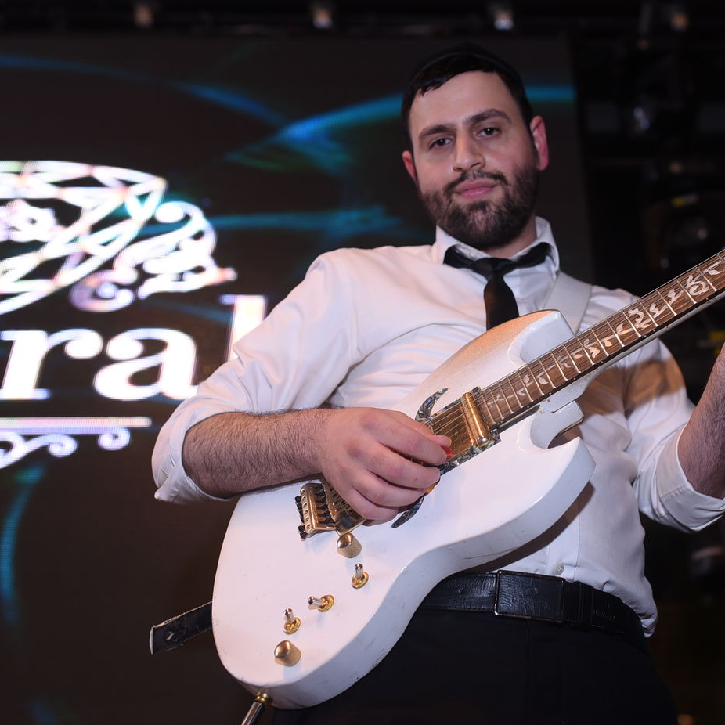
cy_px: 362
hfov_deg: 37.0
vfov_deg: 37.6
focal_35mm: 45
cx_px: 509
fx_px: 1066
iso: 800
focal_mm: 35
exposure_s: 1/160
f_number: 2.8
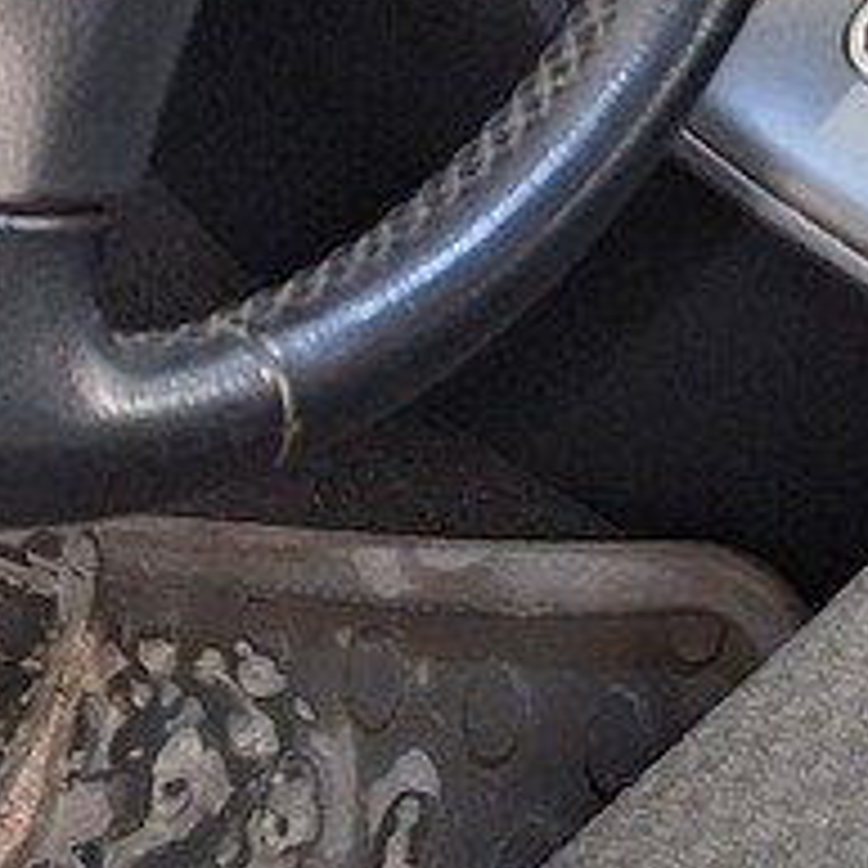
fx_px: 4312
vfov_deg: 10.8
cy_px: -697
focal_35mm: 152
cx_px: 558
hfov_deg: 11.5
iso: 250
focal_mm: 5.54
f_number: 1.8
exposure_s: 1/25
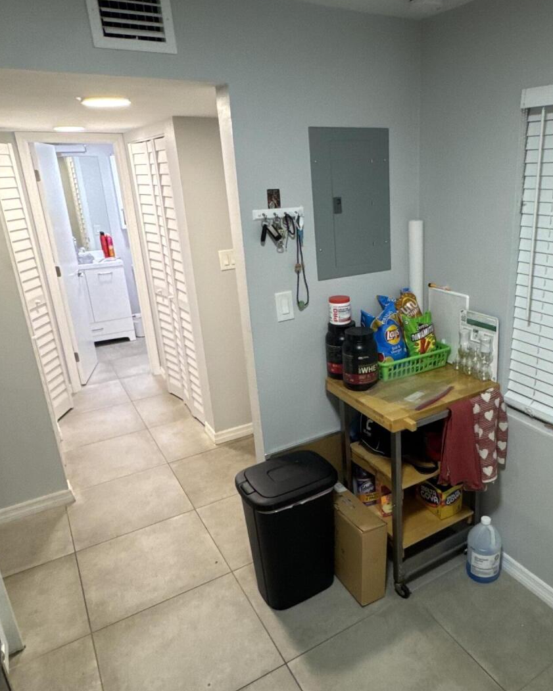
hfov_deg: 53.5
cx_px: 382
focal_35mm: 26
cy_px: 353
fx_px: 532
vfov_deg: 66.0
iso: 320
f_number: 2.2
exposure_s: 1/60
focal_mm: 2.22
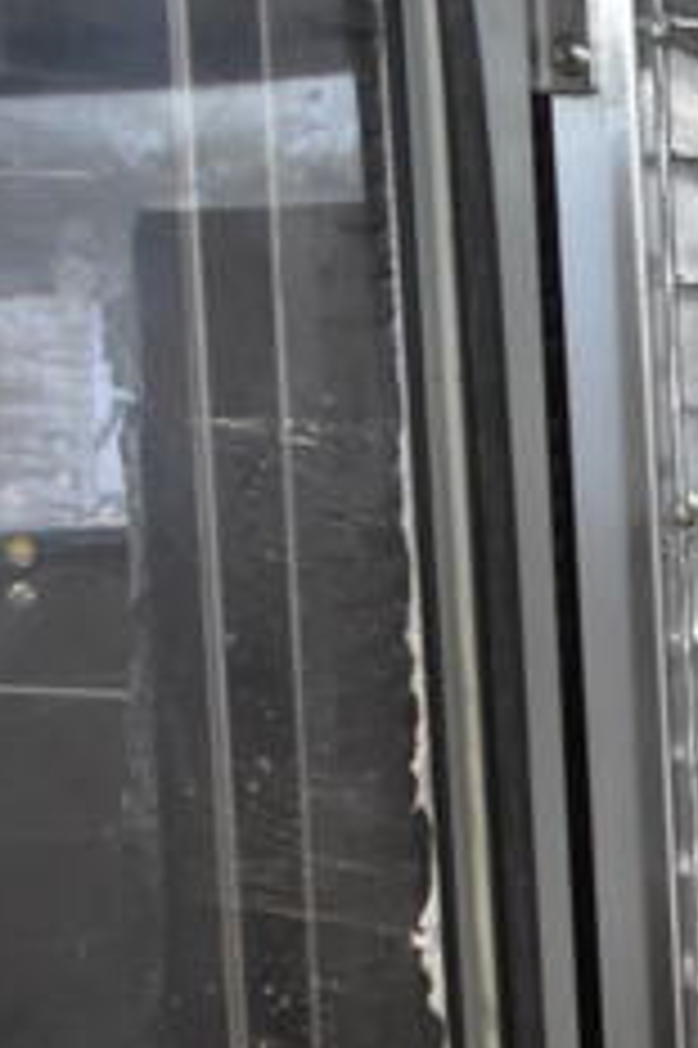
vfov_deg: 18.1
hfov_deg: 11.7
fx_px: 3087
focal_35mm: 106
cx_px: 1351
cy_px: 1320
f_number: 4
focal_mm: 18
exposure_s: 1/60
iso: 1600
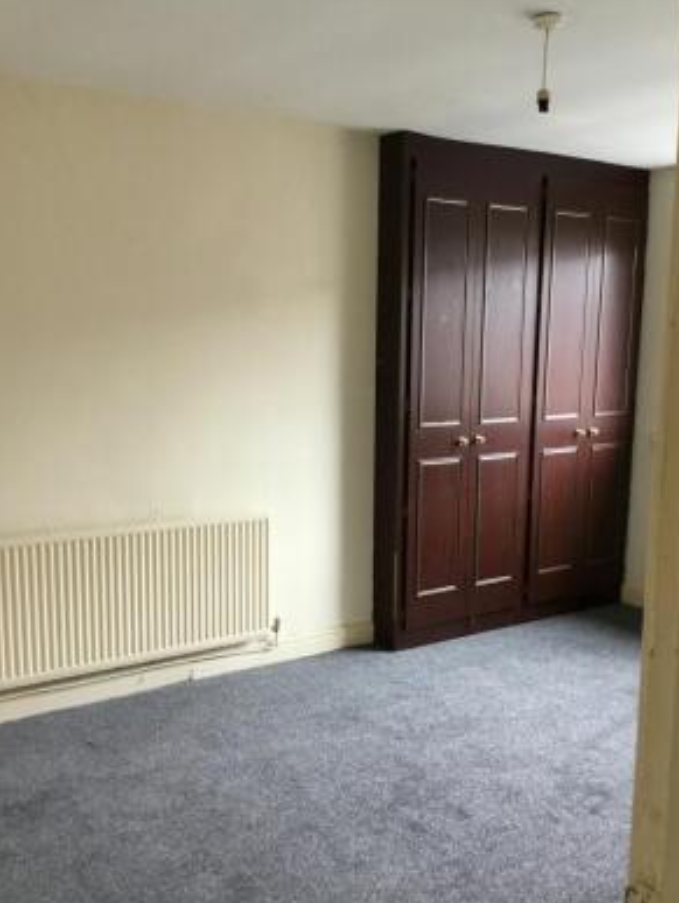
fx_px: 914
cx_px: 362
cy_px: 486
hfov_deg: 40.7
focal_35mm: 35
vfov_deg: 52.5
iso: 125
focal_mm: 3.3
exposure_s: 1/33
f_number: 2.4
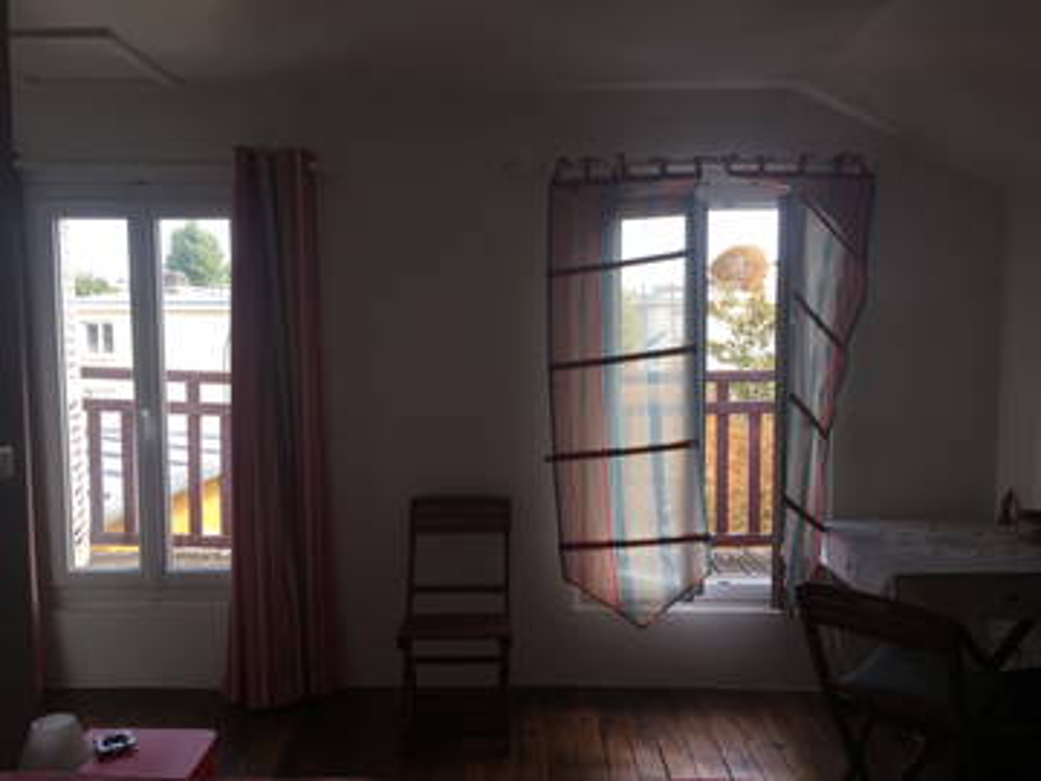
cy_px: 390
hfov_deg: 61.7
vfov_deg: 48.2
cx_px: 520
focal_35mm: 29
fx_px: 872
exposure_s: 1/116
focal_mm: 4.15
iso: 32
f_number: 2.2
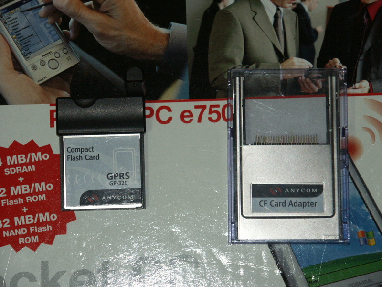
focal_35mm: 181
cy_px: 144
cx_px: 191
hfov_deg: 10.9
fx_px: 1997
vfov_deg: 8.2
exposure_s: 1/30
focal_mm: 45.84
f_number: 3.5
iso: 200
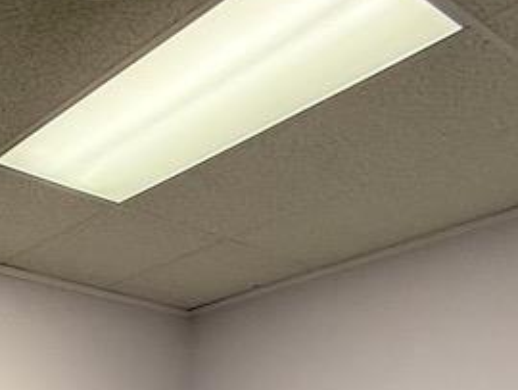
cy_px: 649
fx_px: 794
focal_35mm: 53
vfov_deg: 21.2
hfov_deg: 32.4
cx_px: -31
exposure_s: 1/60
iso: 400
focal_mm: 2.22
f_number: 2.2
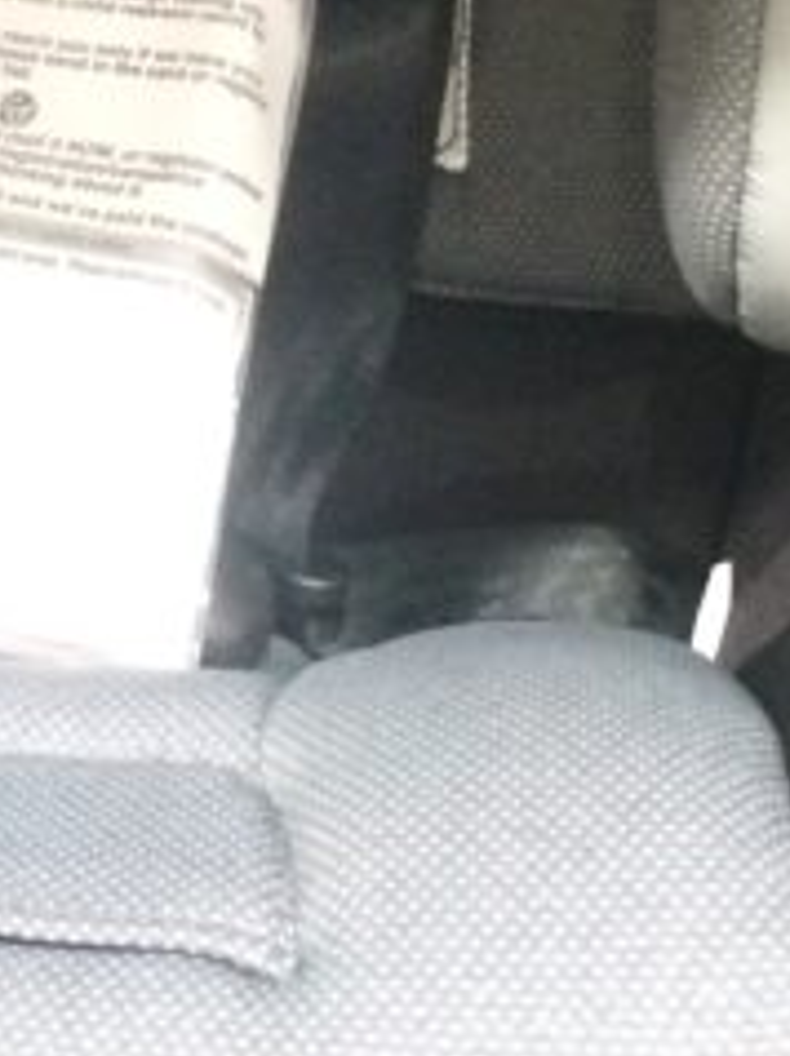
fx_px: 3810
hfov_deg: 11.7
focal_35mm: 125
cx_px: -53
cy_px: -75
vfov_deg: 15.4
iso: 250
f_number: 2.2
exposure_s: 1/30
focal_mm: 4.15
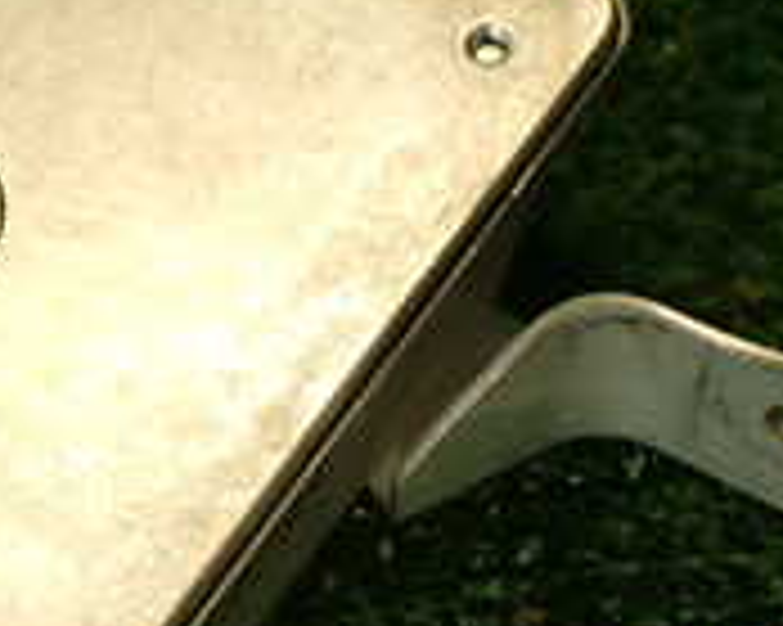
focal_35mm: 108
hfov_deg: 17.6
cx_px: 99
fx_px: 2501
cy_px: 410
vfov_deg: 14.2
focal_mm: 5.79
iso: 125
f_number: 2.4
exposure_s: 1/60
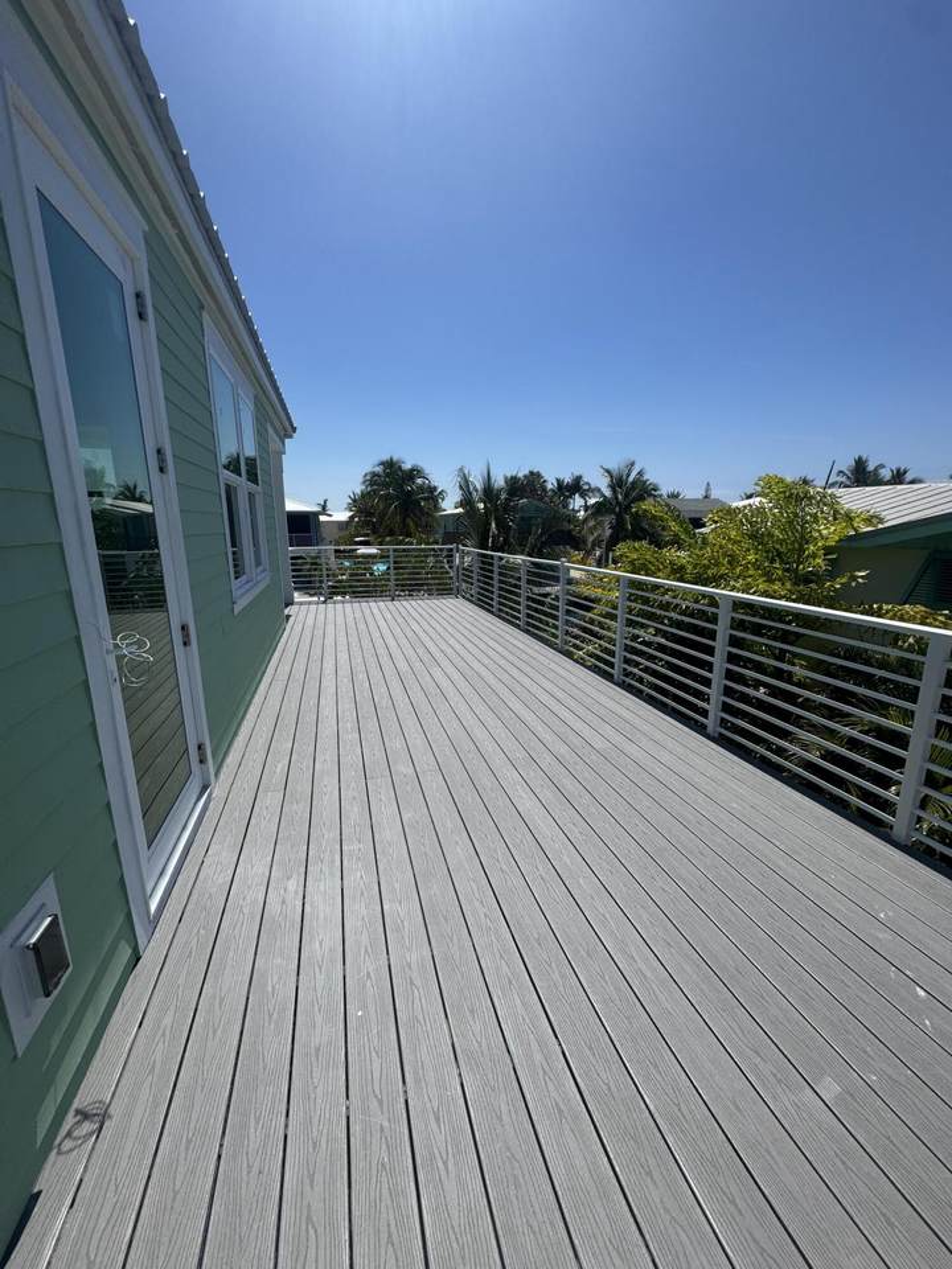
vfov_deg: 102.1
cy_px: 634
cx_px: 476
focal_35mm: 14
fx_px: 513
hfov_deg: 85.7
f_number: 2.2
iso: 50
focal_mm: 2.22
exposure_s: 1/3546
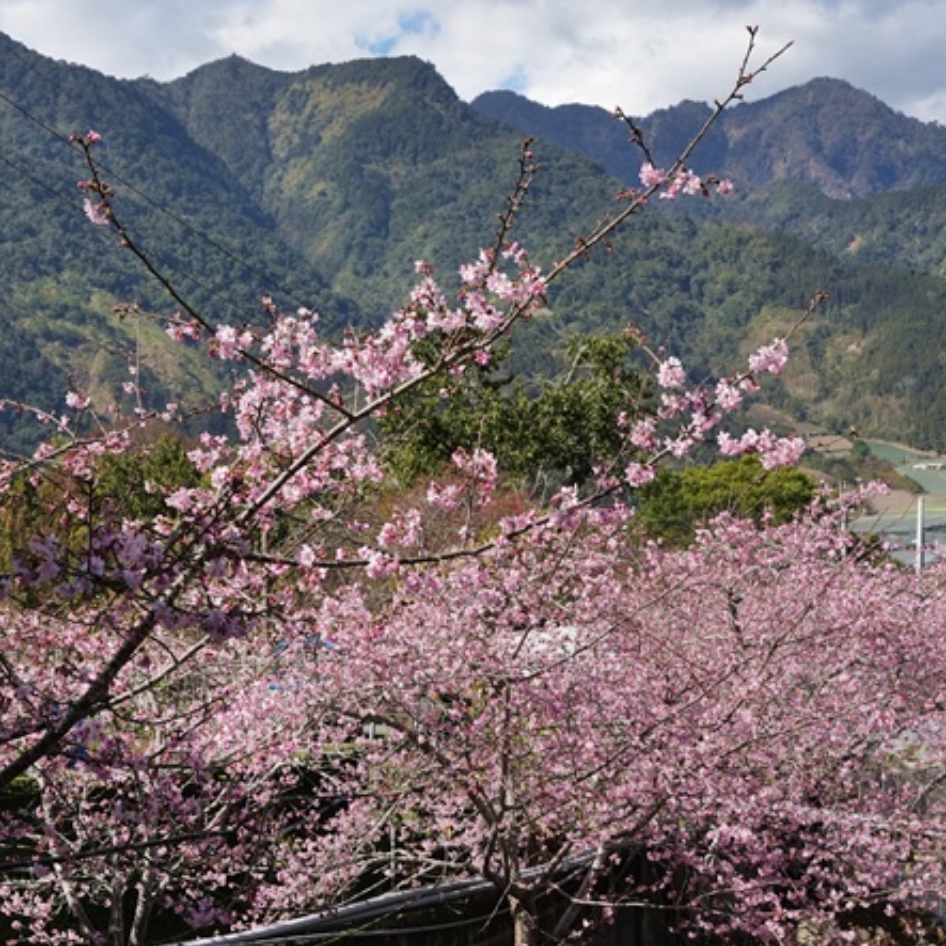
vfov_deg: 29.5
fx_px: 1793
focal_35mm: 58
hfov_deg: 29.3
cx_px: 297
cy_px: 518
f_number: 8
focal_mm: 29.5
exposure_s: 1/1250
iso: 500
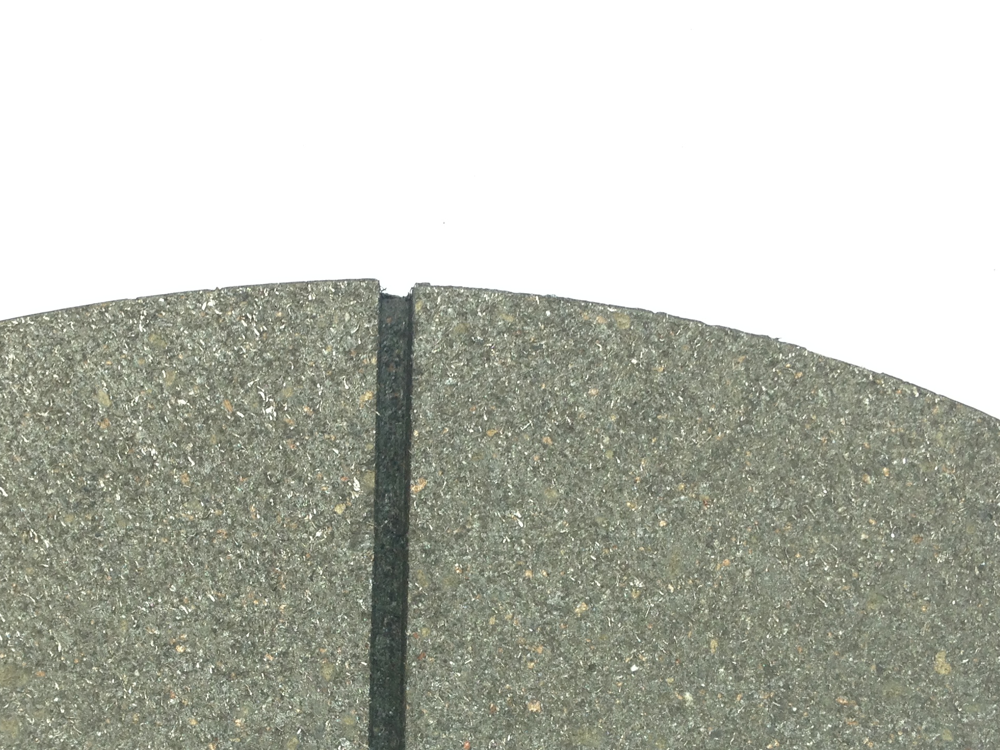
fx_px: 1618
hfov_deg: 34.2
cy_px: 580
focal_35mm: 56
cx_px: 370
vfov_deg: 25.7
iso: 64
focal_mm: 4.12
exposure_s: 1/40
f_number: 2.4
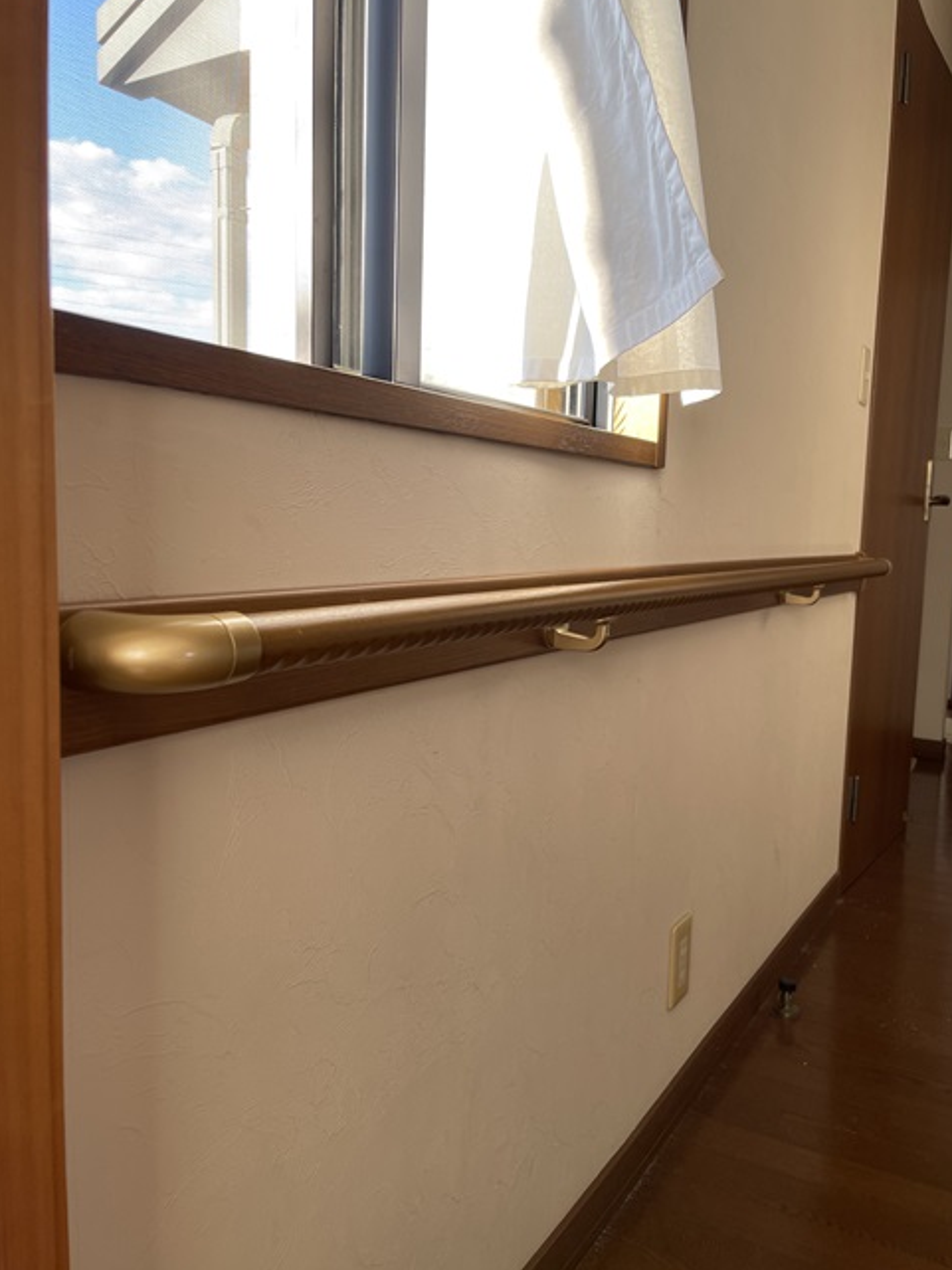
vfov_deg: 65.3
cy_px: 633
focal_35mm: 27
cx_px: 483
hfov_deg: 51.3
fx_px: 991
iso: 32
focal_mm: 5.1
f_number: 1.6
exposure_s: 1/121
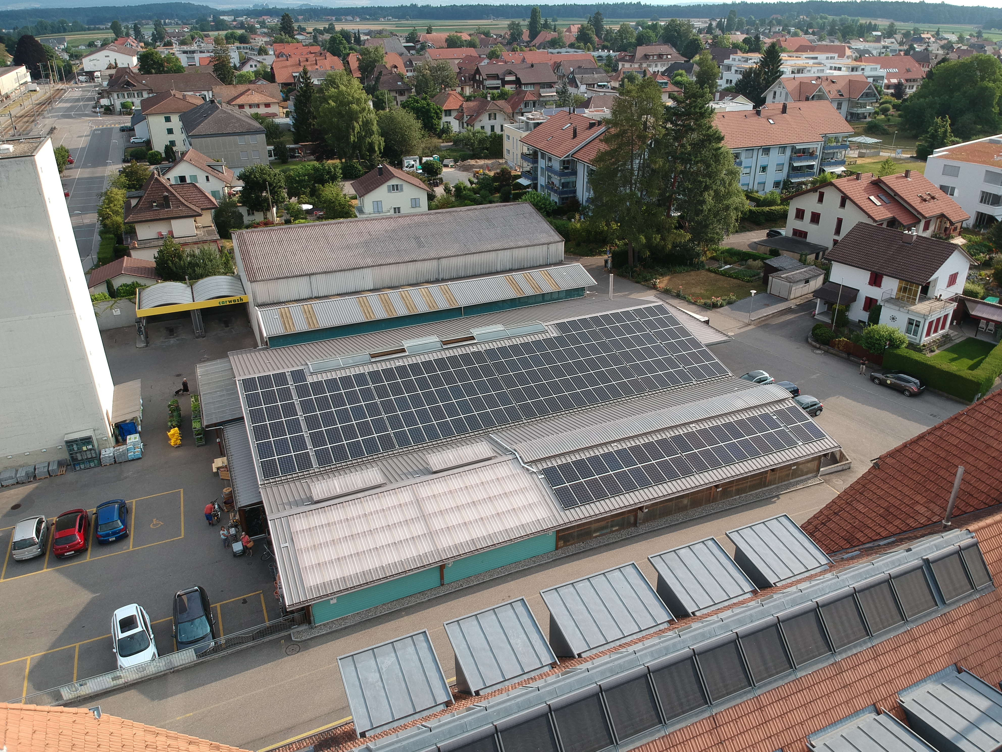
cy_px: 376
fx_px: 724
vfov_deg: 54.9
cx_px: 501
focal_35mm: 25
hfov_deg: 69.4
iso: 100
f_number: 2.6
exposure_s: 1/500
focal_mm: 4.49
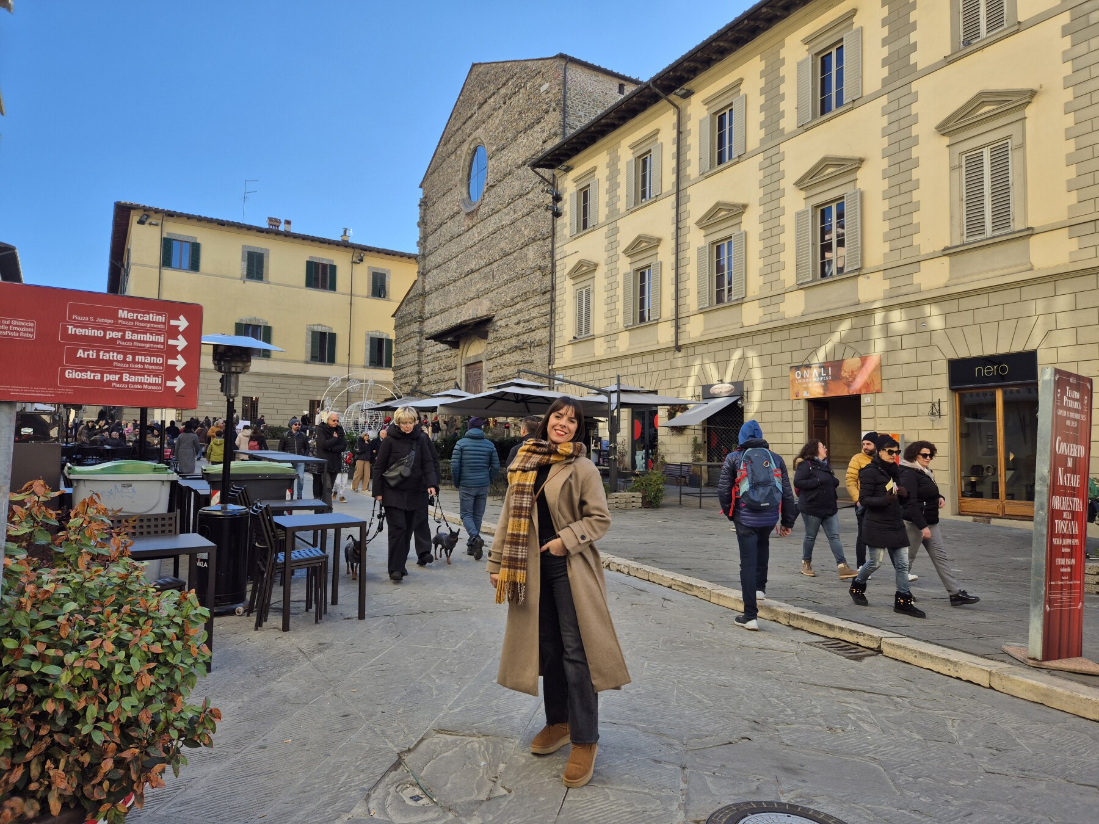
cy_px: 412
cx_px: 550
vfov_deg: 58.9
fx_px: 730
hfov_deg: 73.9
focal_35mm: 23
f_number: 1.8
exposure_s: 1/850
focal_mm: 5.4
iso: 25
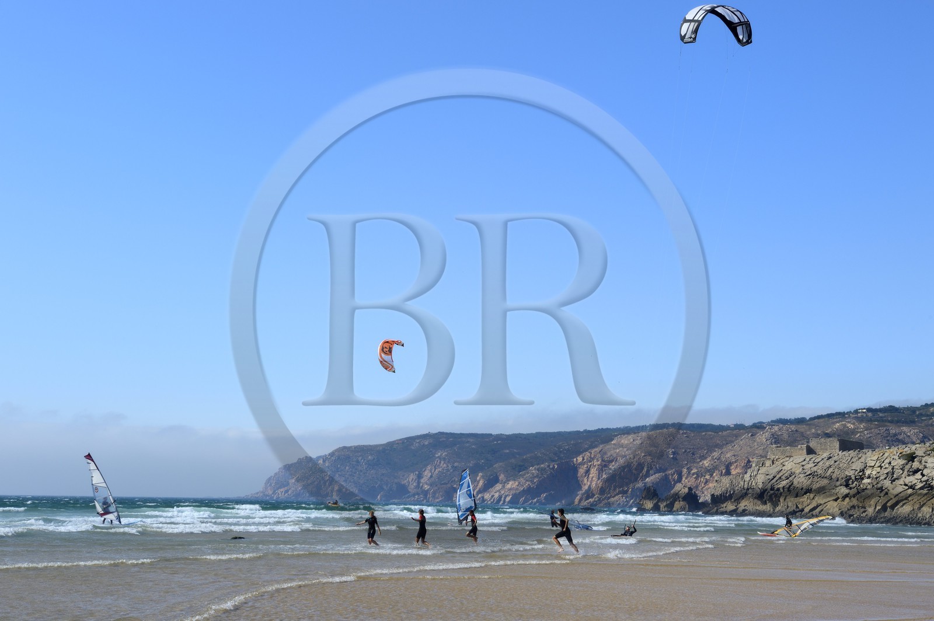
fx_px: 1426
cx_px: 467
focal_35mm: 55
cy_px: 310
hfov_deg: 36.3
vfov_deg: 24.6
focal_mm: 55
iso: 200
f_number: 14
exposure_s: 1/400
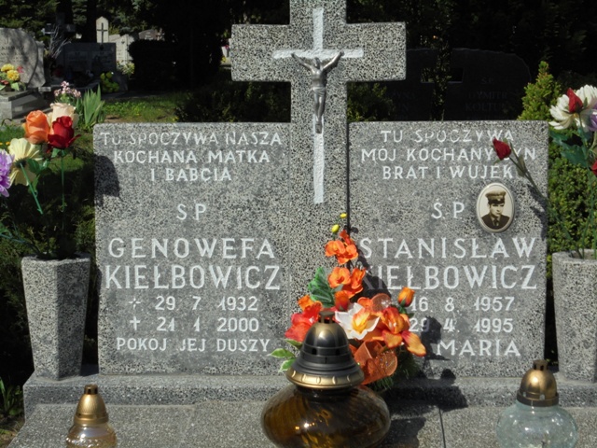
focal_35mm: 83
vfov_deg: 17.8
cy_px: 224
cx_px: 298
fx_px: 1431
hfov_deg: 23.6
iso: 100
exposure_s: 1/640
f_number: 6.7
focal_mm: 14.9
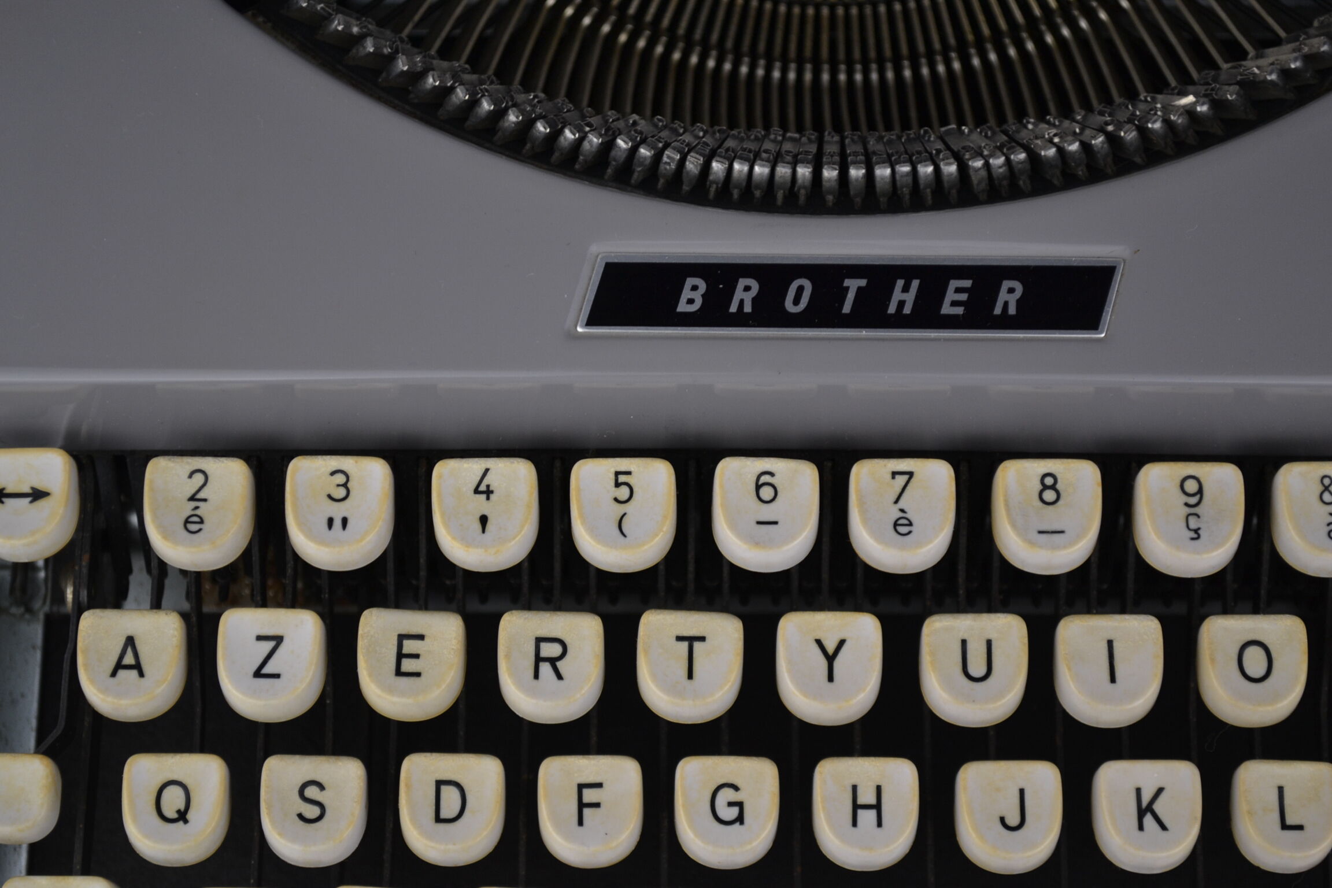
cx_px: 666
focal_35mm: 82
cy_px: 444
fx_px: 3052
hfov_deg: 24.6
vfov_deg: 16.6
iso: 280
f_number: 5.6
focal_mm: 55
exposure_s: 1/125
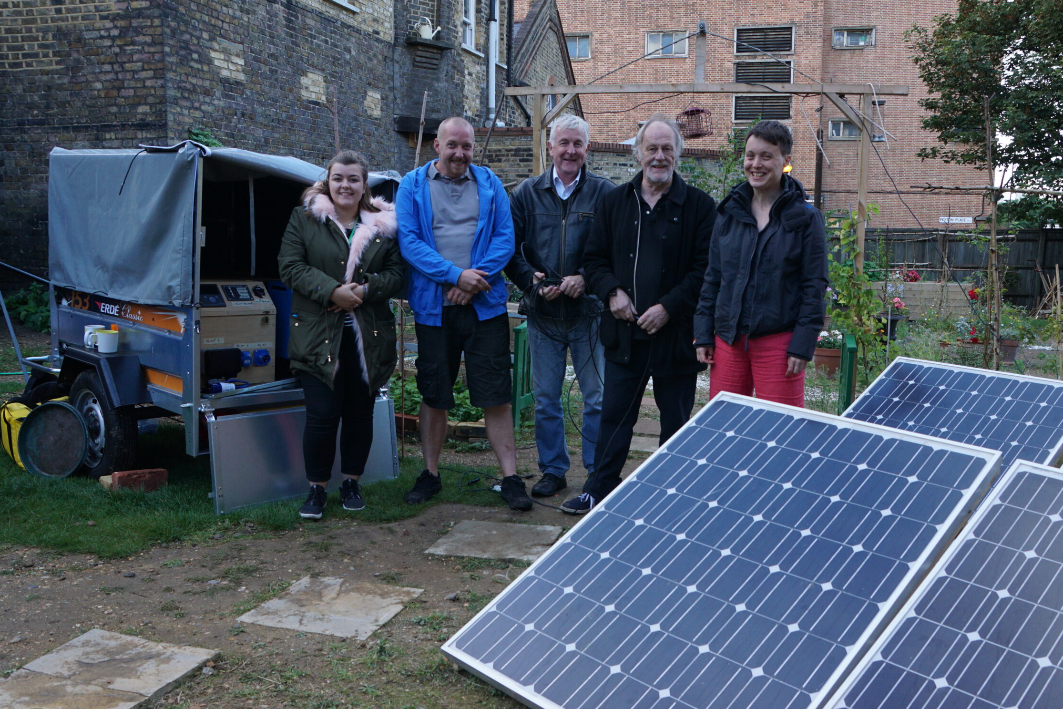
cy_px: 309
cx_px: 593
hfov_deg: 60.1
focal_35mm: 31
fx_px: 915
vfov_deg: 42.2
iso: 320
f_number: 4
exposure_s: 1/160
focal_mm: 18
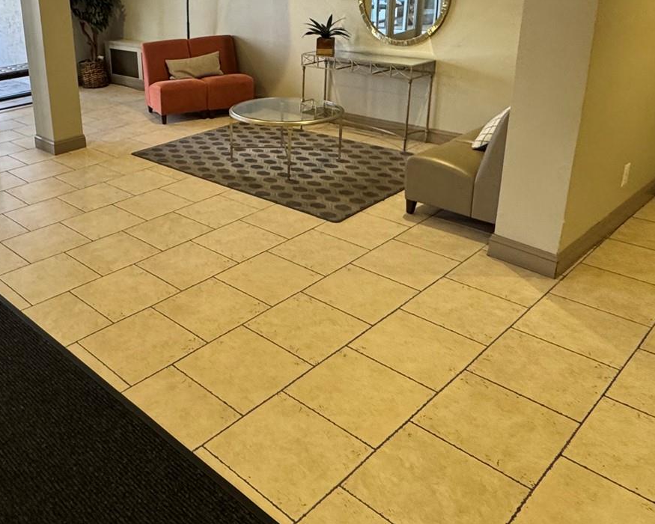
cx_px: 180
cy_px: 165
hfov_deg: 53.6
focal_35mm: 32
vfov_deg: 45.0
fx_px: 620
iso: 250
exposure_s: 1/120
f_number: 2.2
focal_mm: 2.22
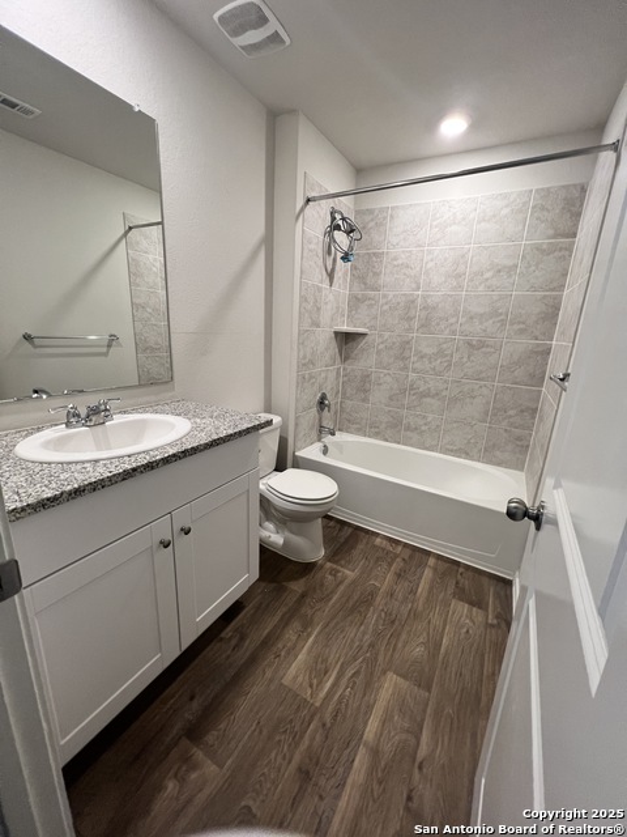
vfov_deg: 106.2
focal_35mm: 13
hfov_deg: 89.9
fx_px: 314
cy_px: 418
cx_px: 314
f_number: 1.8
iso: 250
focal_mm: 1.57
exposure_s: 1/120
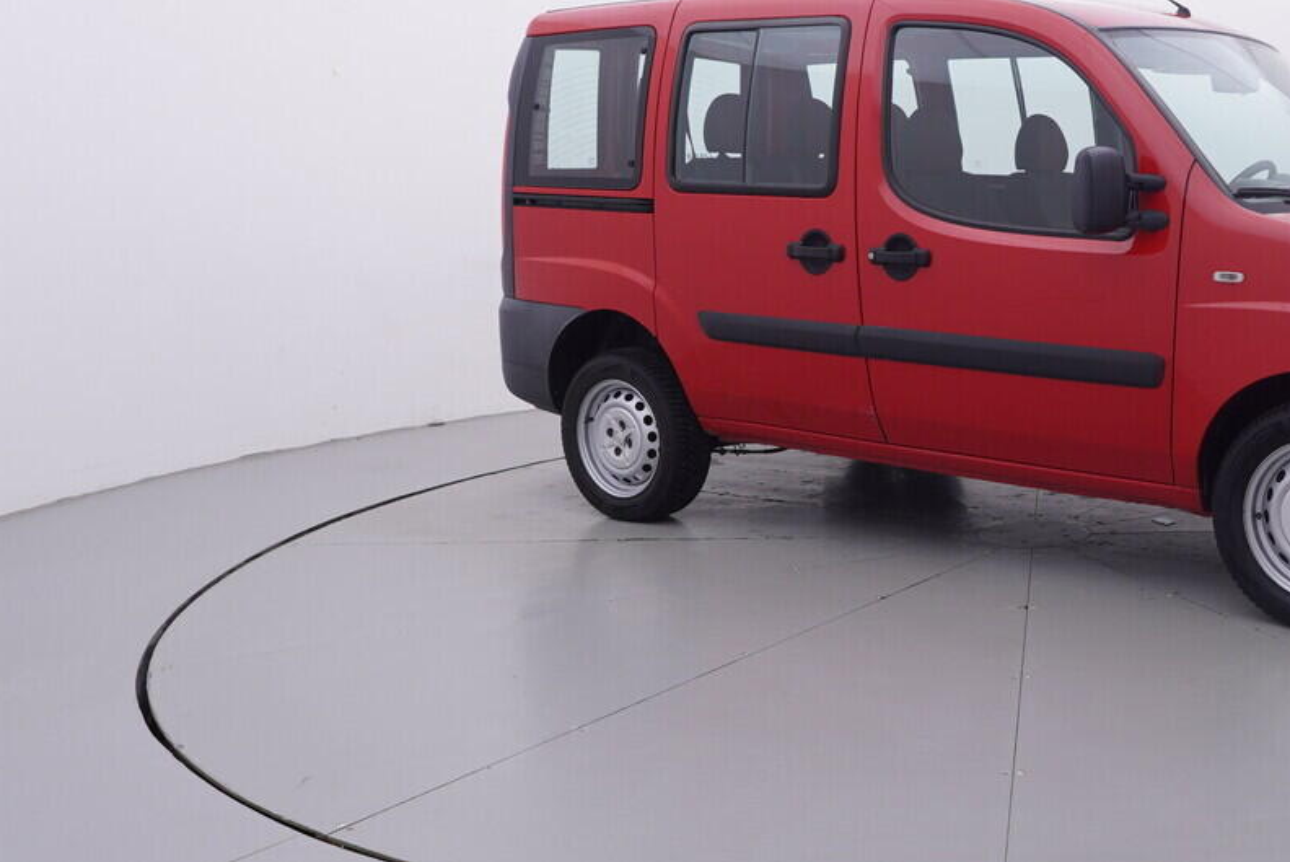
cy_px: 341
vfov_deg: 32.6
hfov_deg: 45.1
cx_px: 1034
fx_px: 1467
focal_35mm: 41
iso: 200
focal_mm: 15
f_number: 5
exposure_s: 1/80
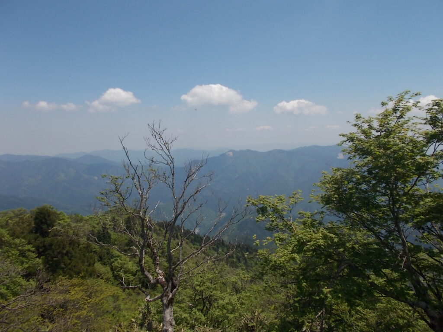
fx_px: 333
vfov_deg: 53.1
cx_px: 222
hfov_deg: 67.3
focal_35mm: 26
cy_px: 166
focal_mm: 4.6
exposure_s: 1/250
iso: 80
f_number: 8
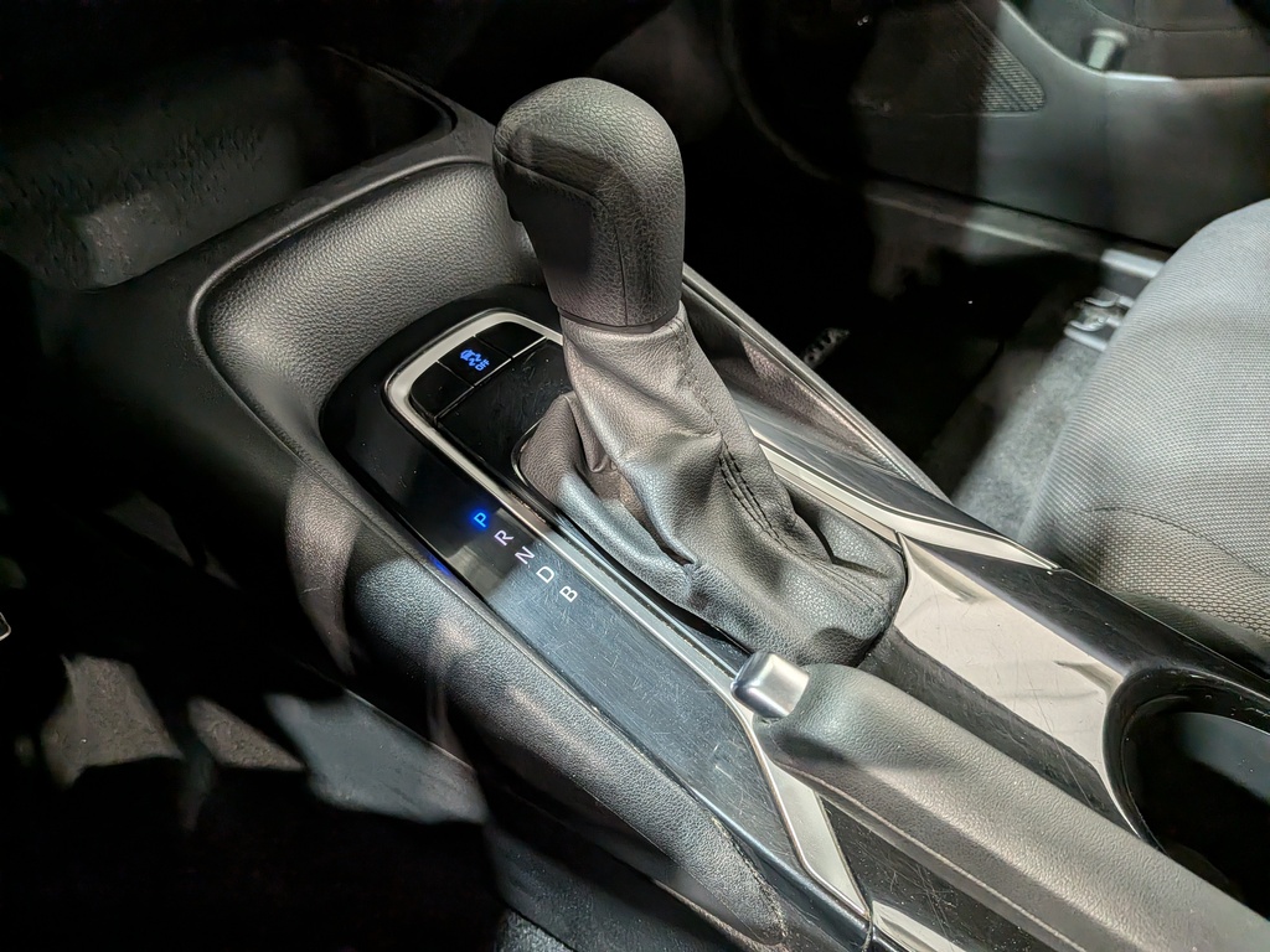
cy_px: 476
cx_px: 635
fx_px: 881
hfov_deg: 71.6
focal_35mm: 24
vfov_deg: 56.8
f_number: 1.7
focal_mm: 4.53
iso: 116
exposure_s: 1/100
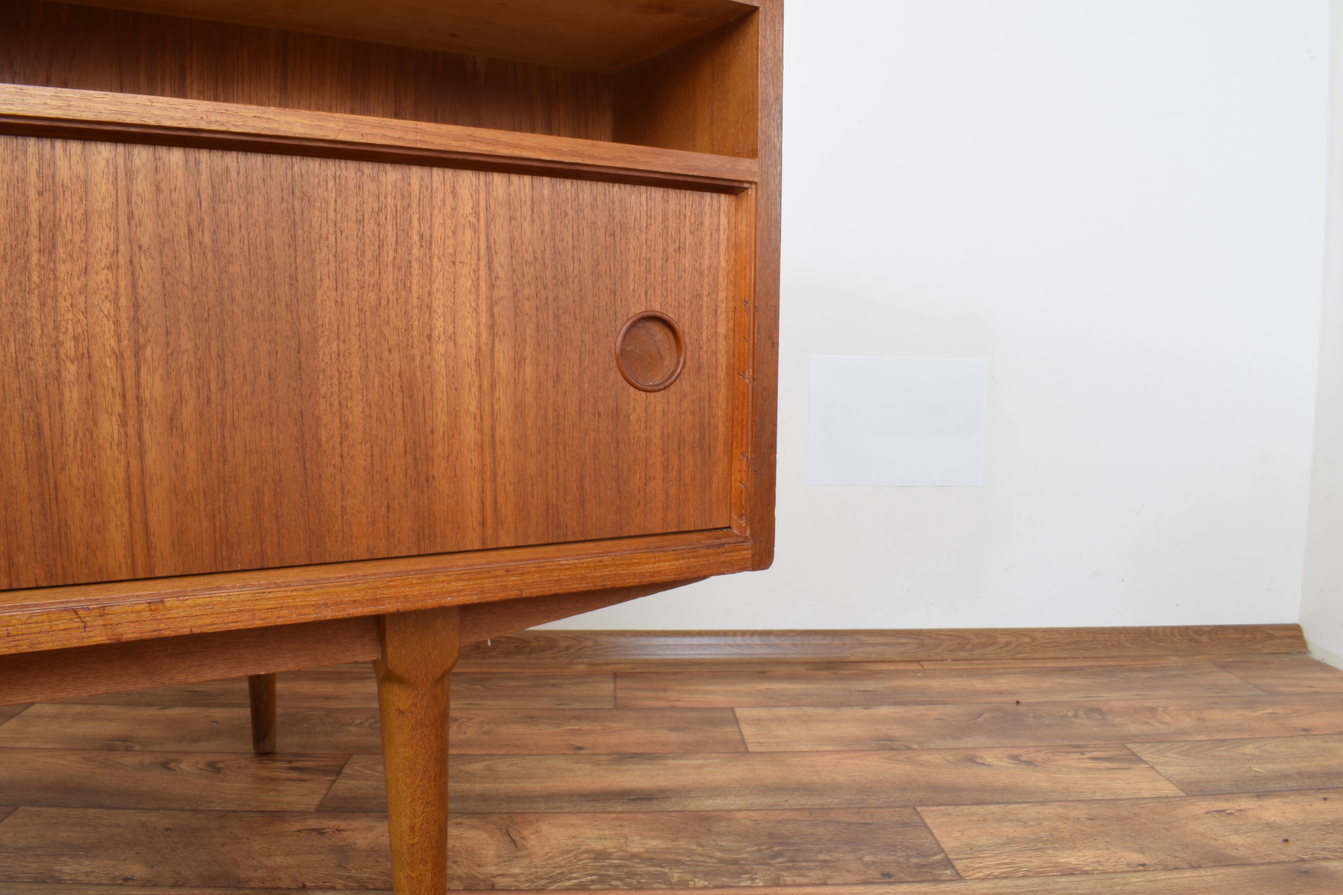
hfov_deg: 67.4
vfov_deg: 47.9
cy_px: 448
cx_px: 672
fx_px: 1007
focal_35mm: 27
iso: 100
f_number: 22
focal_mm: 18
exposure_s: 5
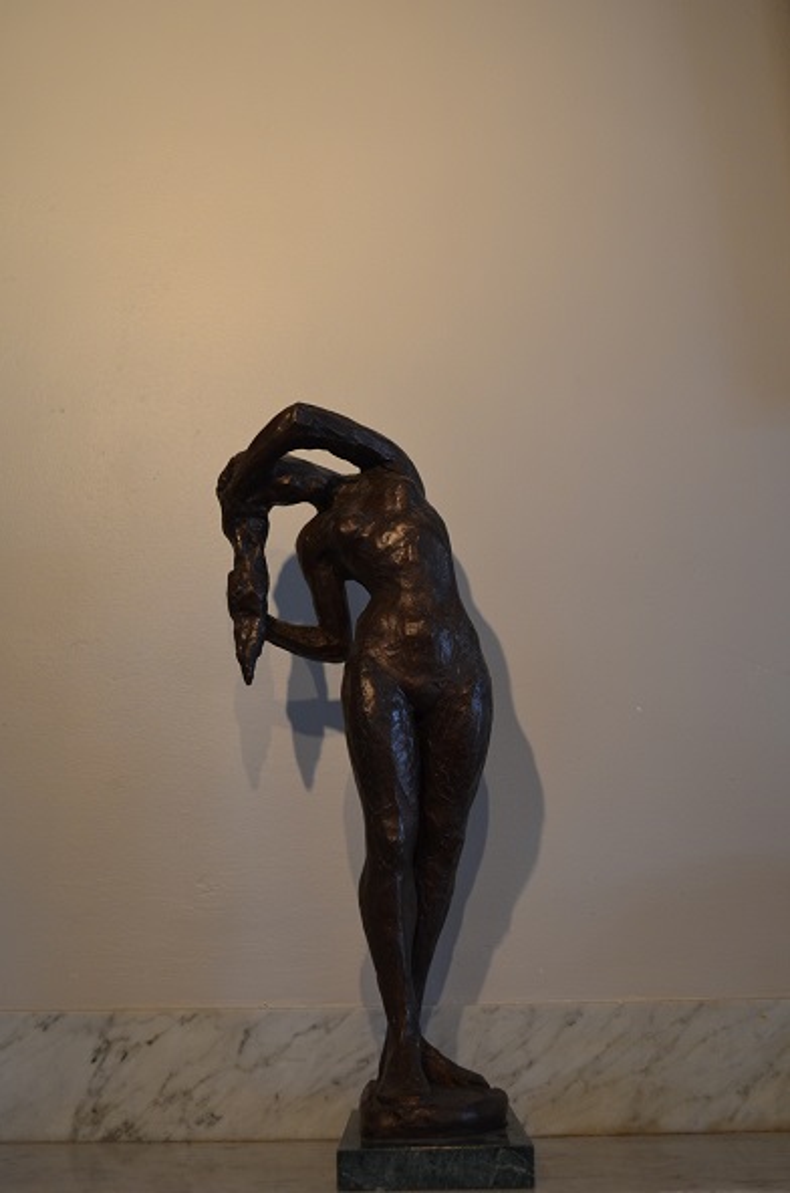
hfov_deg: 34.1
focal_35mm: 39
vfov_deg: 49.6
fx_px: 1290
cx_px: 395
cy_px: 596
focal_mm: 26
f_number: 4.2
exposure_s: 1/60
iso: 800
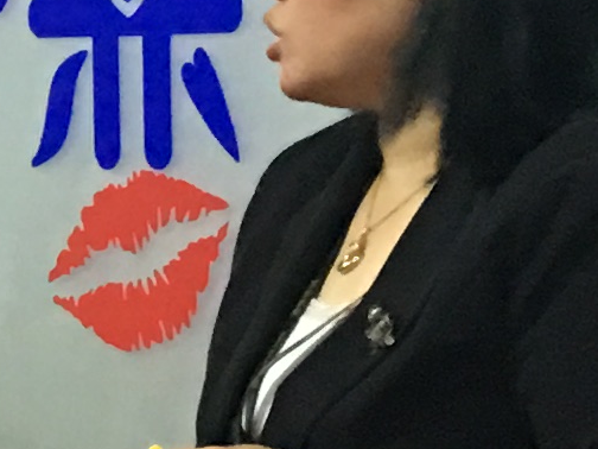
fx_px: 4008
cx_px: -1266
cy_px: 334
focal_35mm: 232
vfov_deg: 6.4
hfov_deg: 7.4
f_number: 2.2
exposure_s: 1/10
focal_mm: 4.15
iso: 100
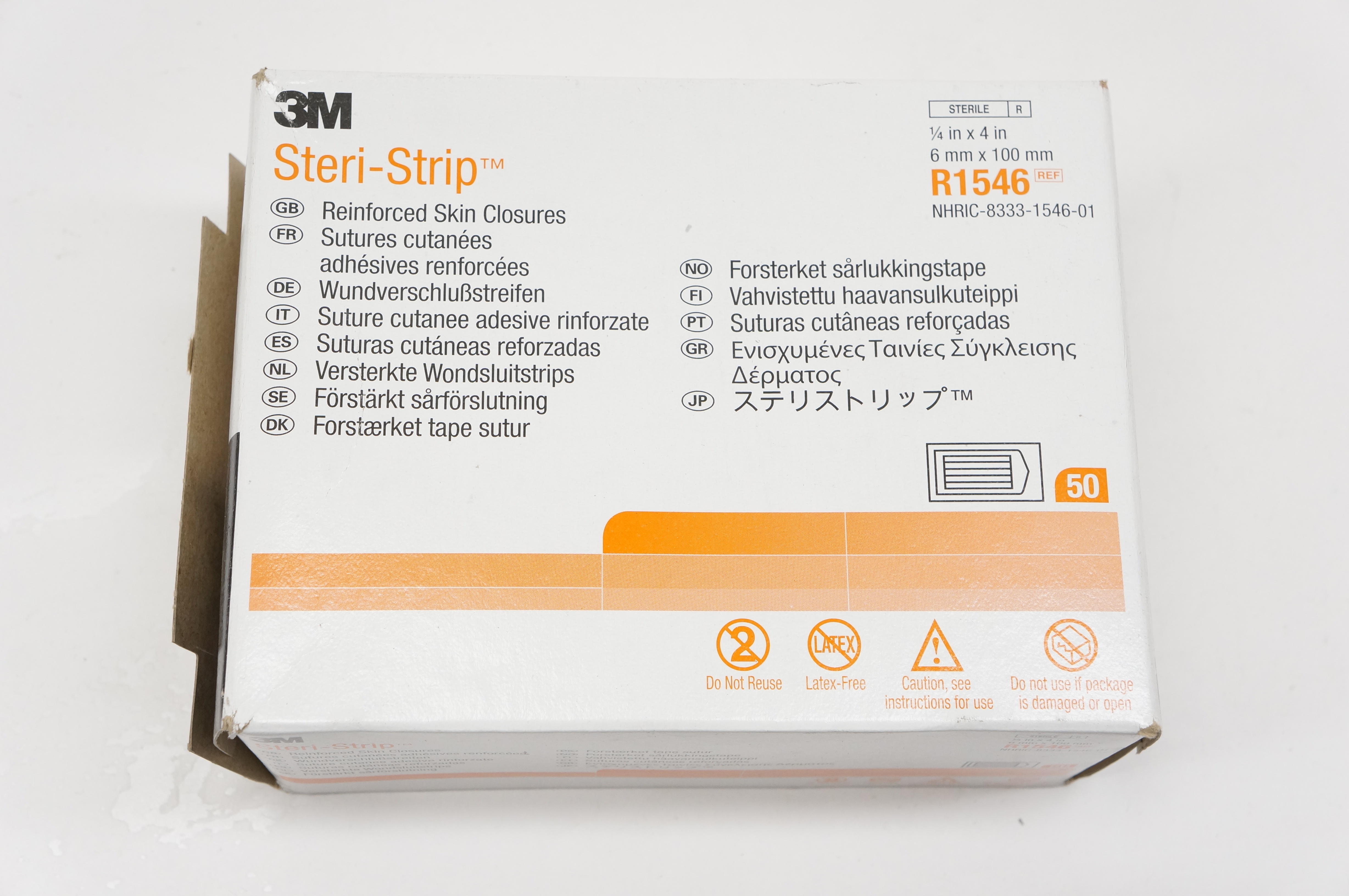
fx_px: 2021
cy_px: 448
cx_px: 674
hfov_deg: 36.9
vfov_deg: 25.0
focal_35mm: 54
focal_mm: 36
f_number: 7.1
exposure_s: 1/100
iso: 800
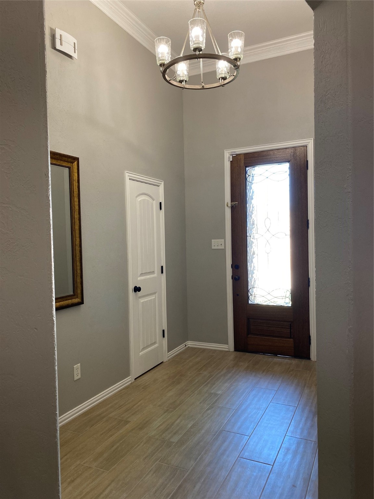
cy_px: 250
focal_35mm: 26
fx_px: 375
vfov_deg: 67.3
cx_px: 187
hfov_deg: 53.1
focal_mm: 4.25
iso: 100
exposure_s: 1/60
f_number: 1.8
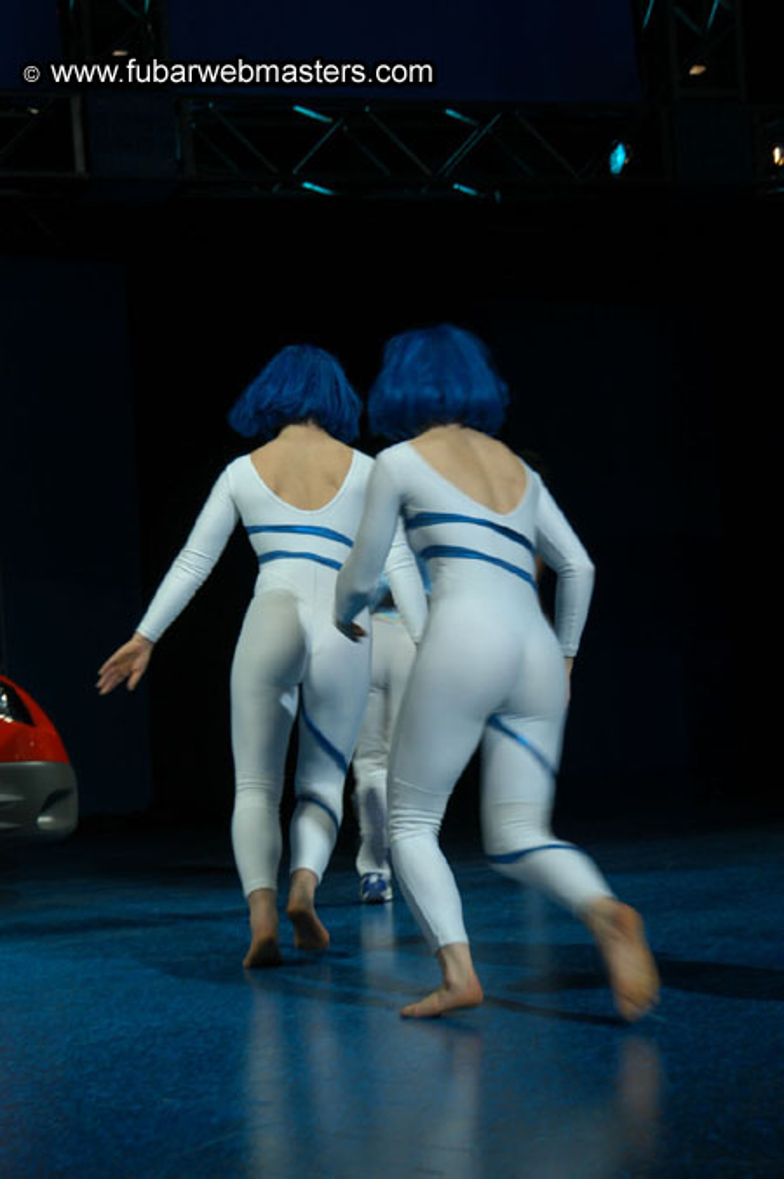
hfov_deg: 18.9
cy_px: 590
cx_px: 392
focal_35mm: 72
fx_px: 2357
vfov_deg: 28.1
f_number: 5
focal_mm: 48
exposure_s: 1/60
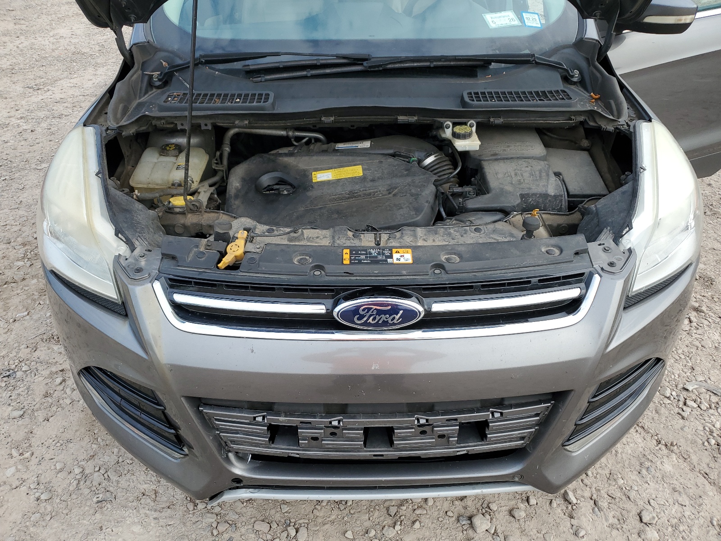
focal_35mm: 26
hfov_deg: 67.3
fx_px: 542
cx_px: 360
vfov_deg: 53.1
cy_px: 270
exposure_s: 1/1111
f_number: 1.5
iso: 50
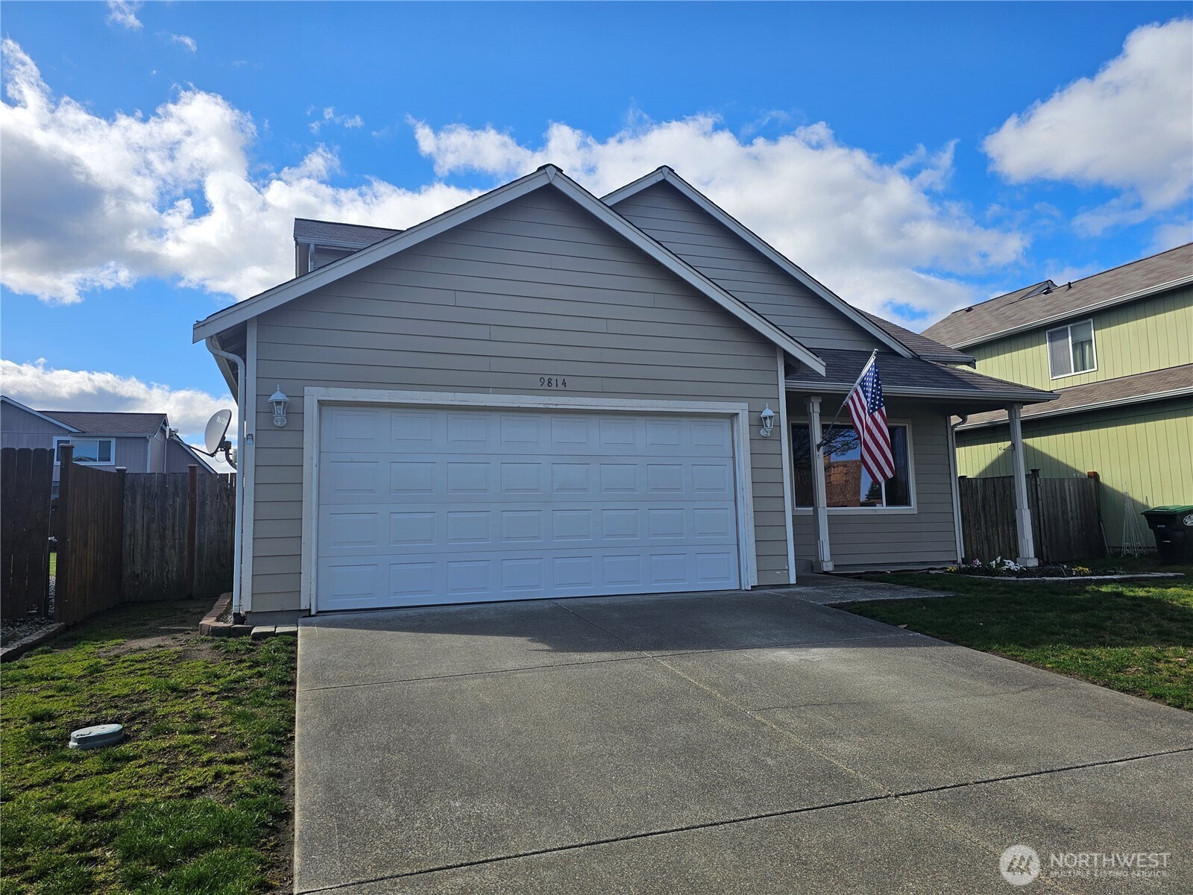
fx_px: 793
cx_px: 596
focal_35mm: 23
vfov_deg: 58.9
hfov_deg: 73.9
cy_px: 448
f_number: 1.7
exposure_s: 1/829
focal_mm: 6.3
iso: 10
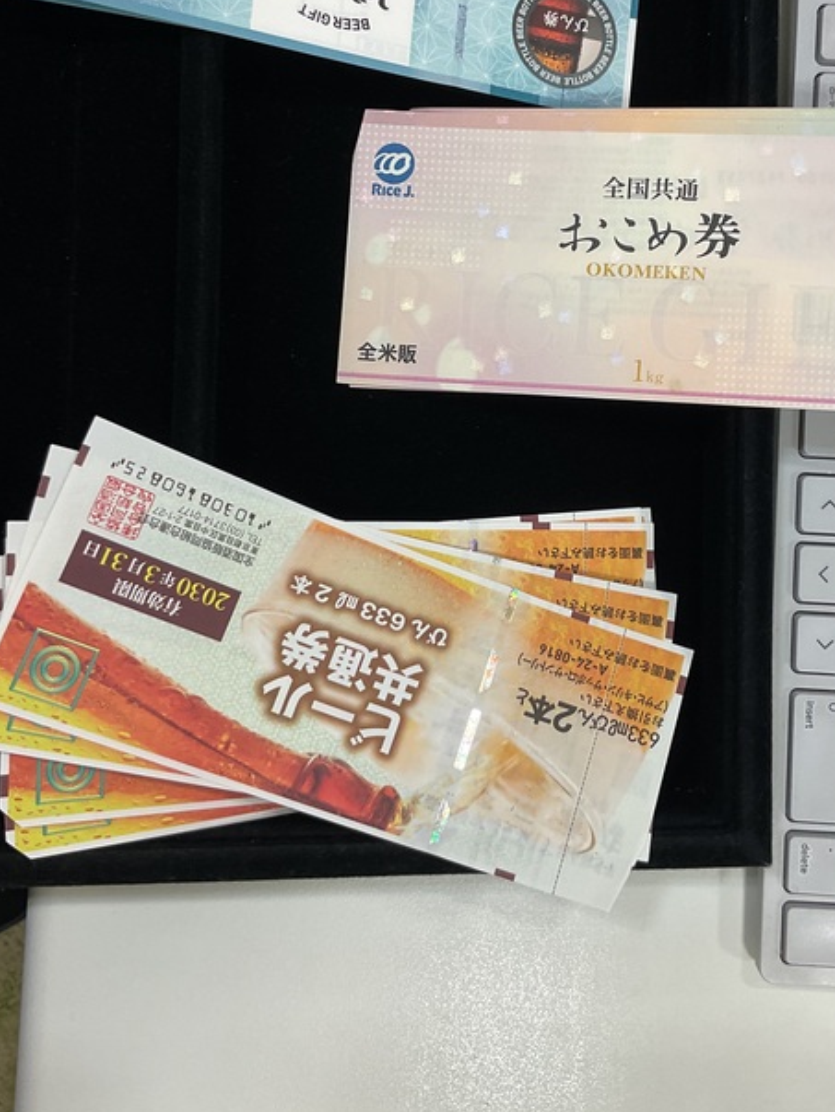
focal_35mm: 41
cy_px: 449
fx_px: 1317
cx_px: 538
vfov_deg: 45.5
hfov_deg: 34.9
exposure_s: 1/100
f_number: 1.8
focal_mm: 3
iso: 50
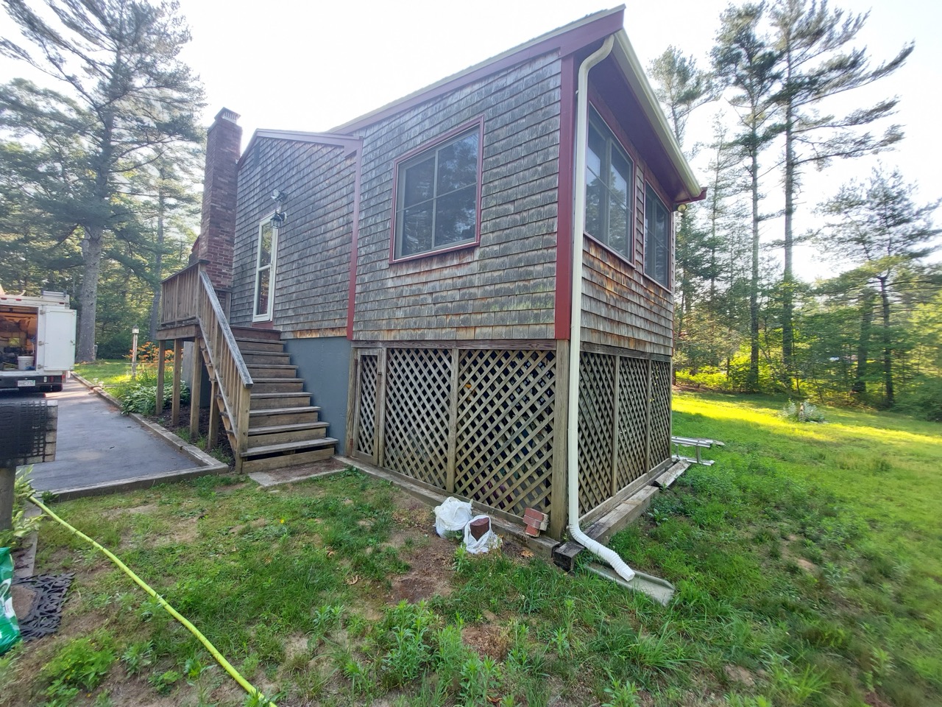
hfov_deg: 106.2
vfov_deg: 89.9
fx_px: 354
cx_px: 471
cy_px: 354
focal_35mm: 13
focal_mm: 1.74
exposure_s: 1/130
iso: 50
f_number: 2.2
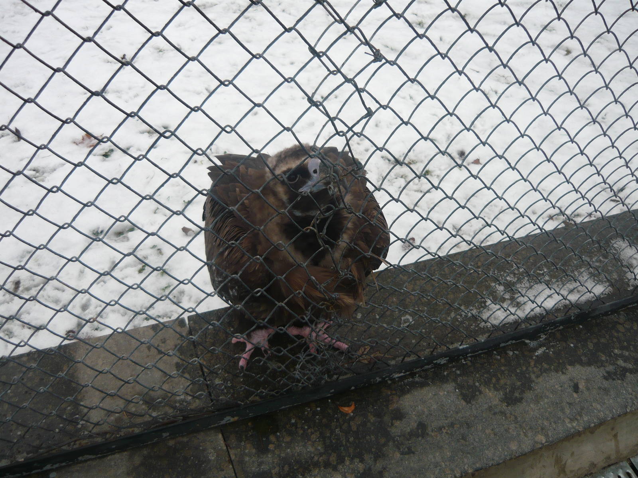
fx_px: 608
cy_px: 239
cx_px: 319
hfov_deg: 55.4
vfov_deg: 42.9
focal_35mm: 33
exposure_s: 1/125
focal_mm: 5.5
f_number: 2.8
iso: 100
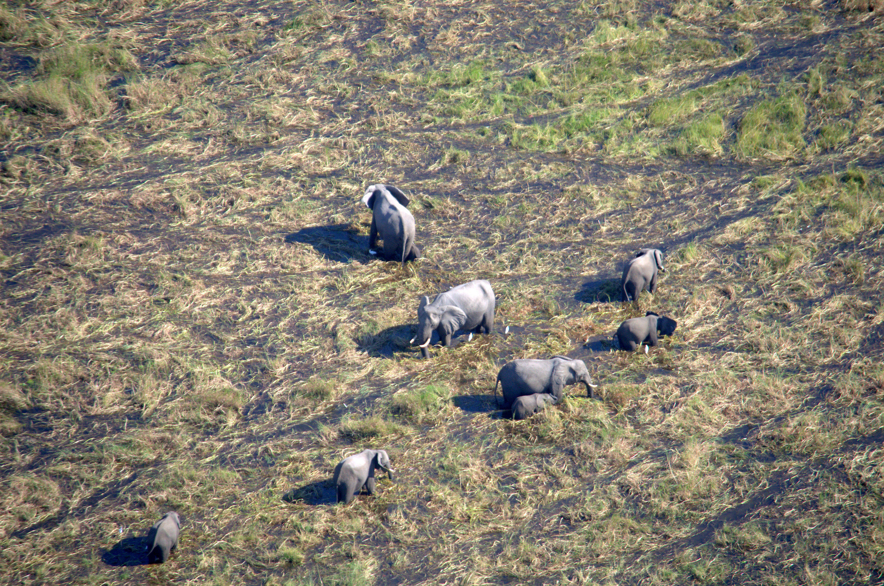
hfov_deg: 5.7
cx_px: 442
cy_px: 293
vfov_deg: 3.8
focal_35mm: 360
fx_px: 8822
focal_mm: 240
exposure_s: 1/500
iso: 200
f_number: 5.6
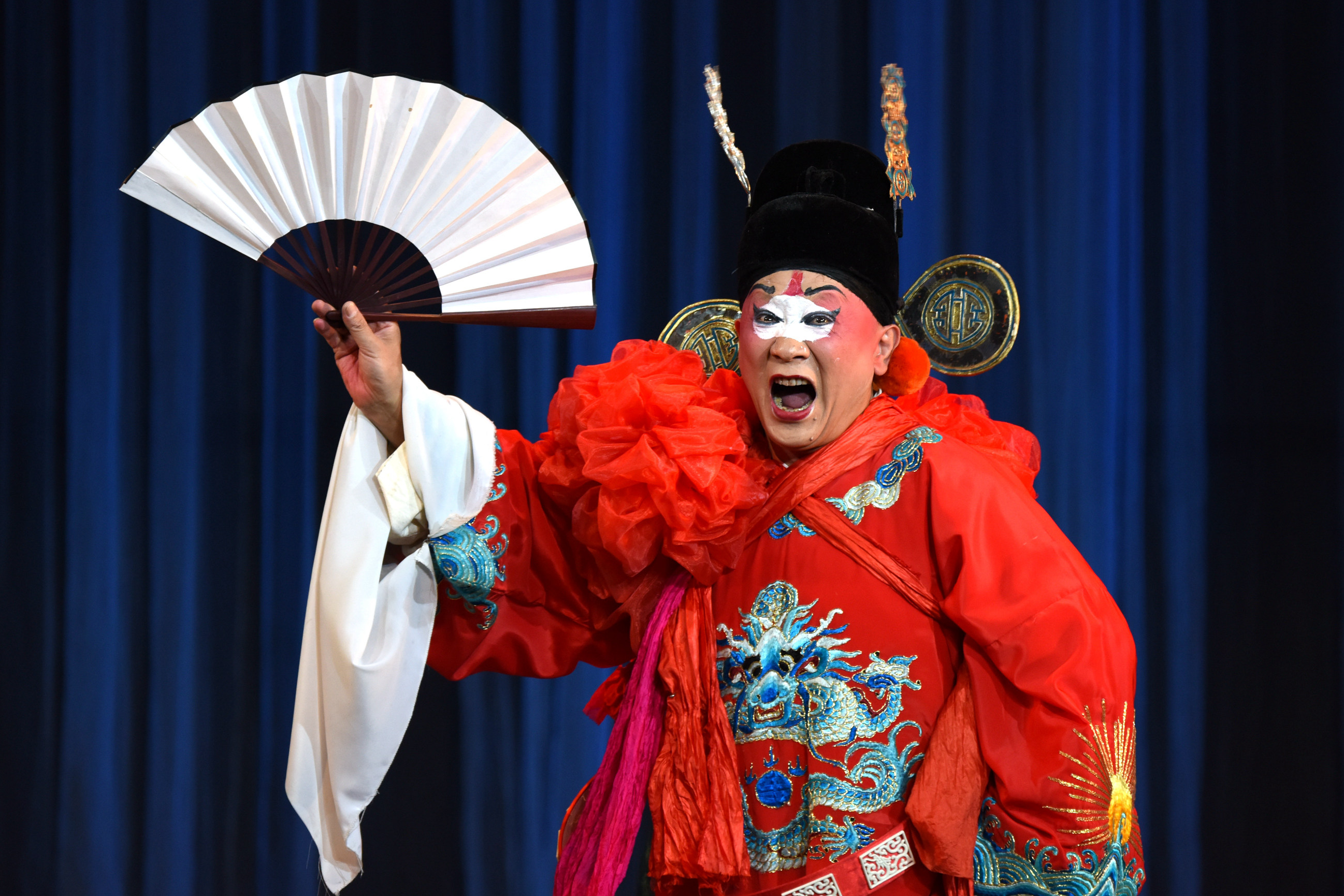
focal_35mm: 267
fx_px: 9967
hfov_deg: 7.7
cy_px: 440
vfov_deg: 5.1
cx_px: 690
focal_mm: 260
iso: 1000
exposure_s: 1/250
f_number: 5.6
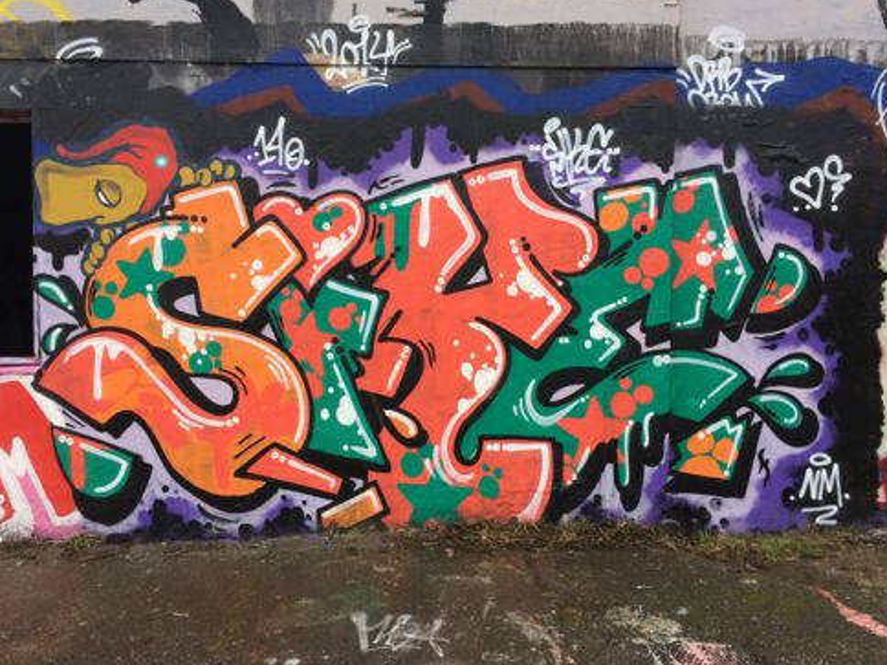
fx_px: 794
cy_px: 336
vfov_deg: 45.4
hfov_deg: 58.4
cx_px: 444
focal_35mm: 31
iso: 40
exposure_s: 1/40
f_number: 2.2
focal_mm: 4.12
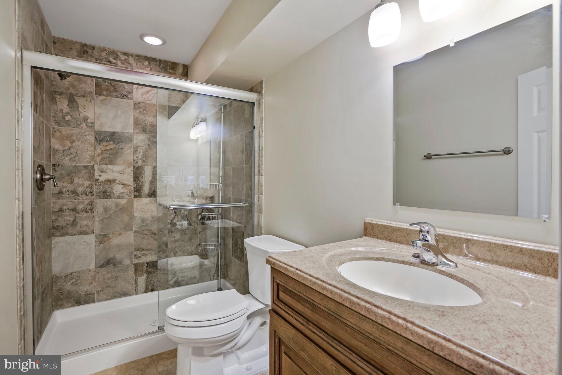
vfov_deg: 73.7
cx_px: 281
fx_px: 250
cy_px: 188
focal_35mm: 16
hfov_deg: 96.7
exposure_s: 1/20
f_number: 8
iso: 800
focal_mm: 16
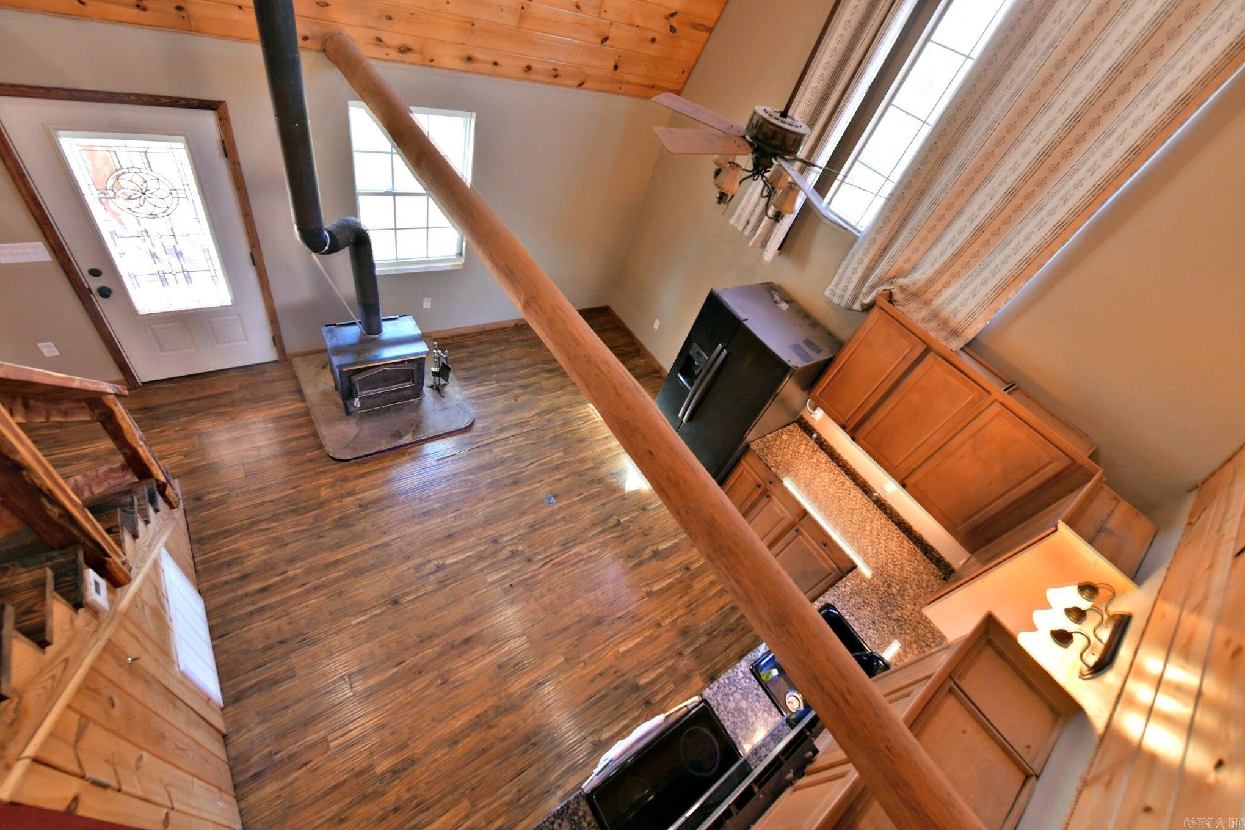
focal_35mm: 14
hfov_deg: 104.3
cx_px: 622
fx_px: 484
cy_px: 415
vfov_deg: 81.2
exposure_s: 1/125
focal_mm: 14
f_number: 5.6
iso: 2500
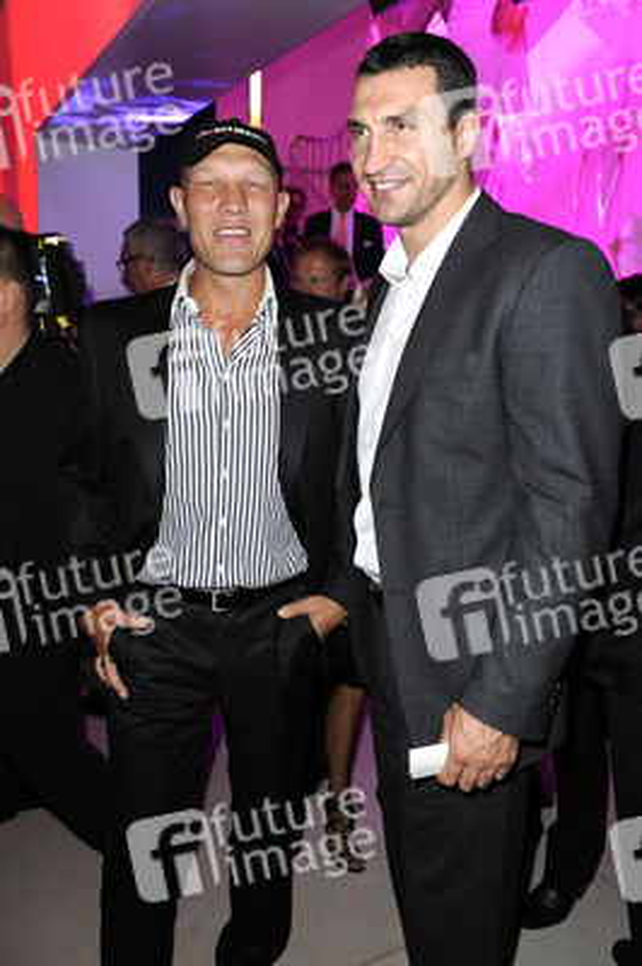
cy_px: 483
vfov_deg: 60.3
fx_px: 831
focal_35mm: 31
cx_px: 321
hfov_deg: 42.3
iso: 1250
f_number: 5.6
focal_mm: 31
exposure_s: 1/40
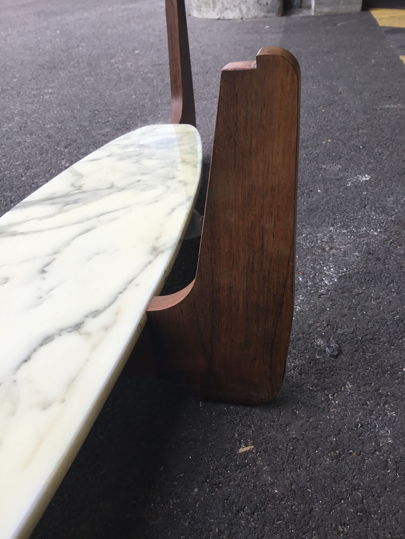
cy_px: 270
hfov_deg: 45.4
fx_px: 484
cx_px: 202
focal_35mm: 31
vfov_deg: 58.4
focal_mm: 3.3
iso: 25
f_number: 2.4
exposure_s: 1/125
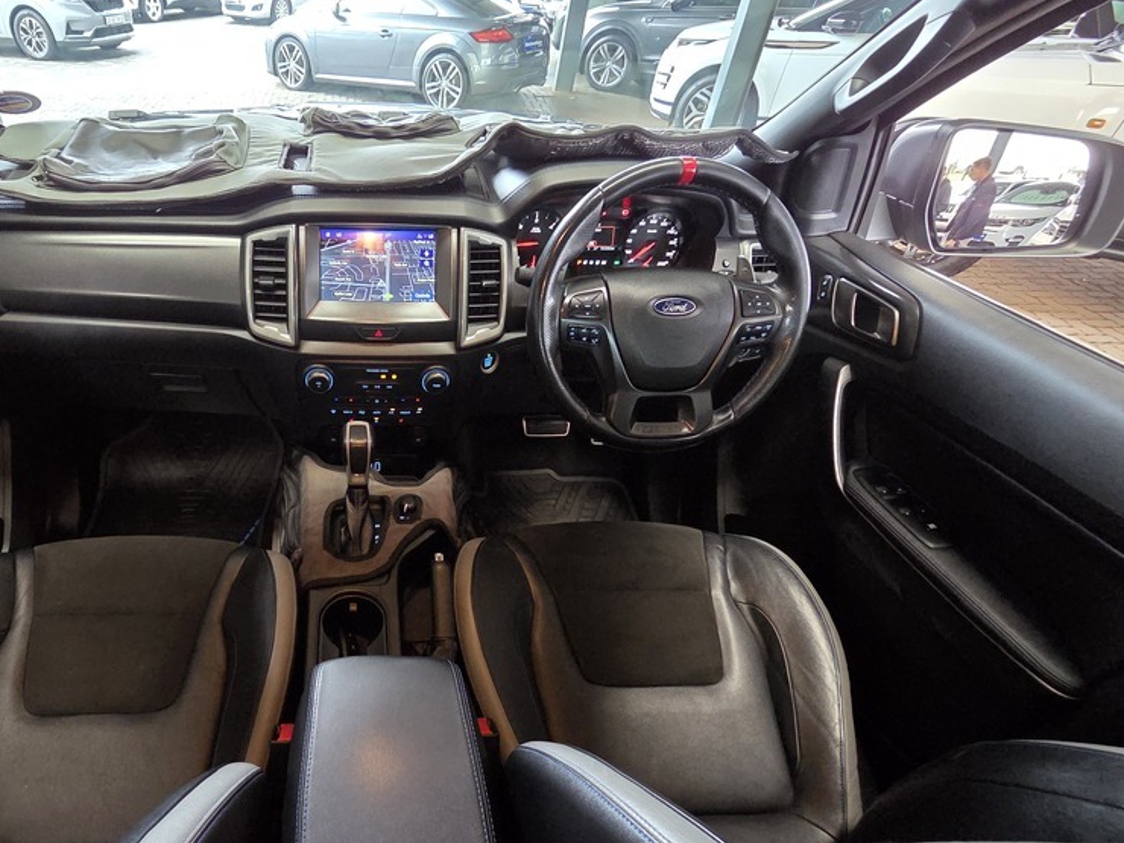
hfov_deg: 85.2
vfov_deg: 71.2
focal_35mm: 18
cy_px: 481
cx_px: 390
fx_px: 584
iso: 1250
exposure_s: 1/50
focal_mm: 2.2
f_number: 2.2
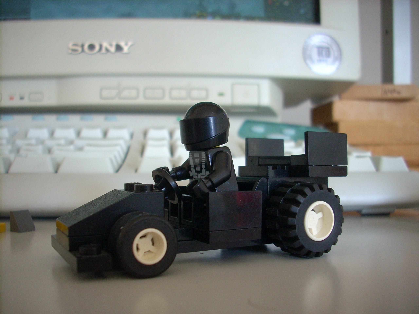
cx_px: 210
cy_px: 157
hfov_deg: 50.1
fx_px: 448
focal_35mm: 37
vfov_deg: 38.7
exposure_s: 1/30
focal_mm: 6.2
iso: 161
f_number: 2.8
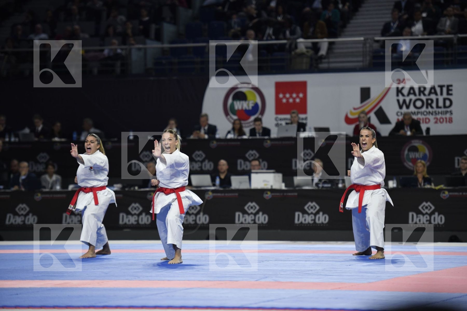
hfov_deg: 14.2
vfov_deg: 9.5
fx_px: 1881
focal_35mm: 145
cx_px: 234
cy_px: 156
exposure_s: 1/800
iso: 800
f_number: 2.8
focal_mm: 145
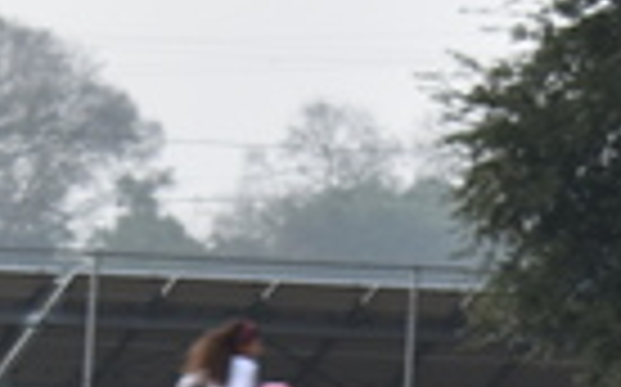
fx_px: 8269
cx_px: 882
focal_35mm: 489
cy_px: 1071
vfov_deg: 2.7
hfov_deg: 4.3
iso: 100
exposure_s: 1/125
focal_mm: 55
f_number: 7.1
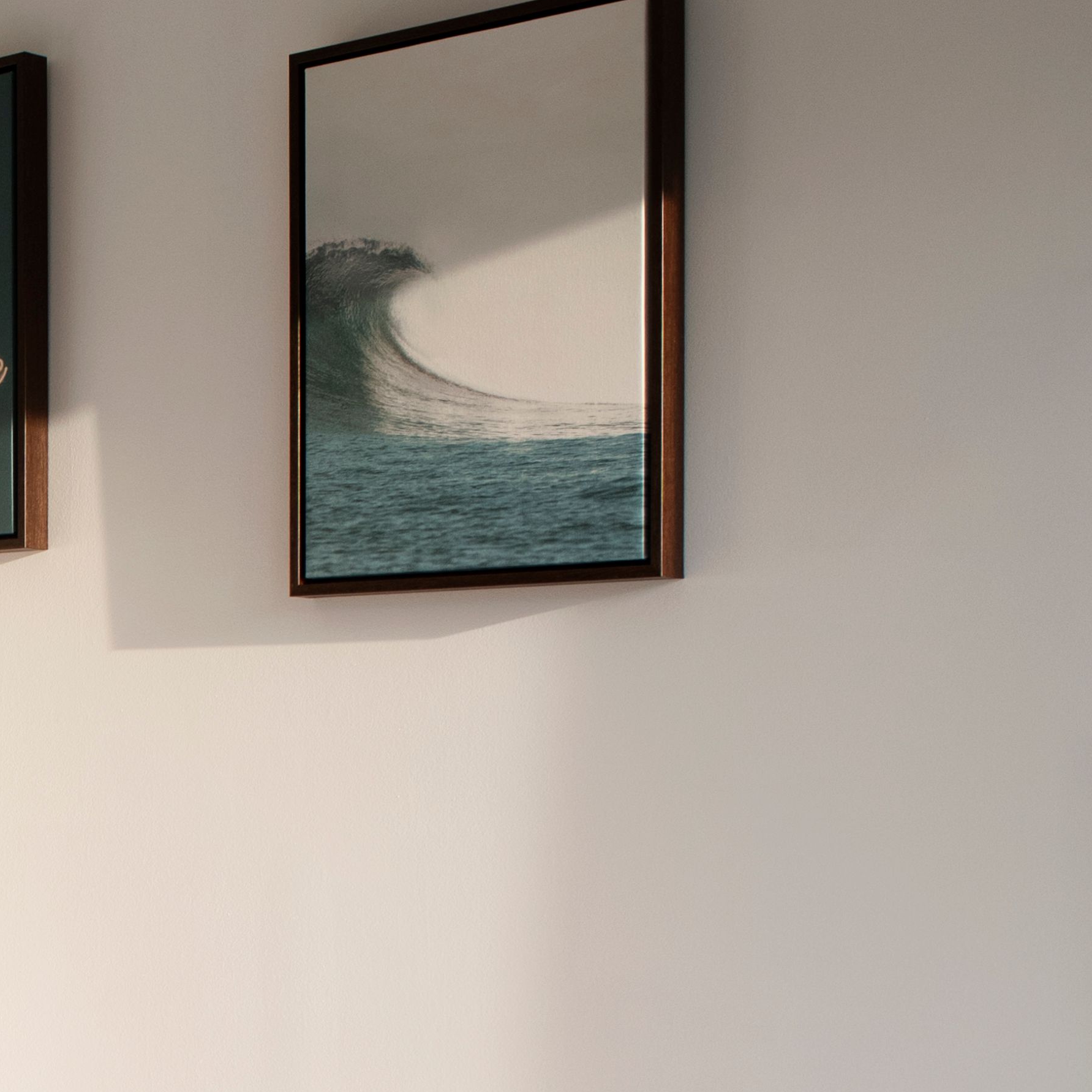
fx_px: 2784
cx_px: -271
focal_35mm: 78
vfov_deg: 21.6
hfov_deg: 20.5
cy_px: 1018
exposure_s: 1/320
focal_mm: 28
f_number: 4
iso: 500
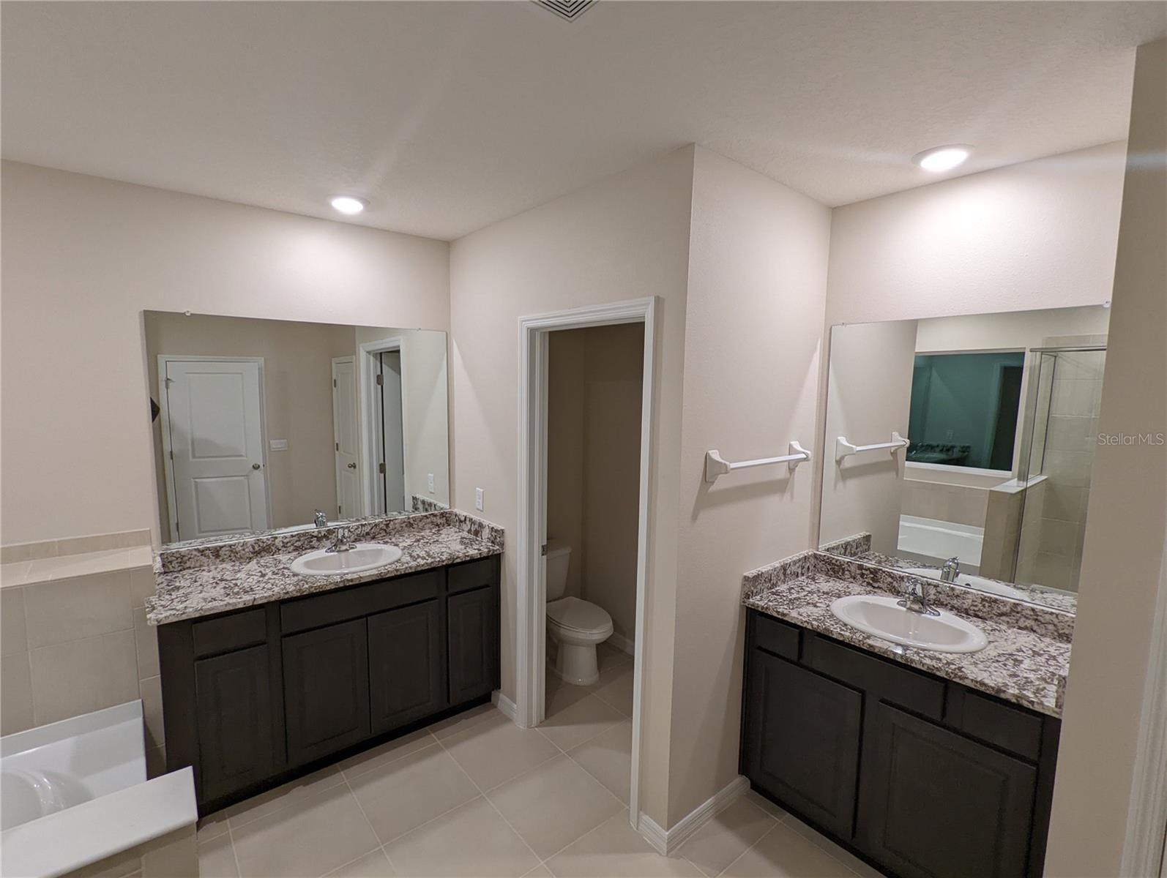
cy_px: 439
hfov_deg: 94.4
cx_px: 584
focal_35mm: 16
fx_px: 540
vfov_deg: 78.2
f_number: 2.2
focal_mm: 2.35
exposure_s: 1/30
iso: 69
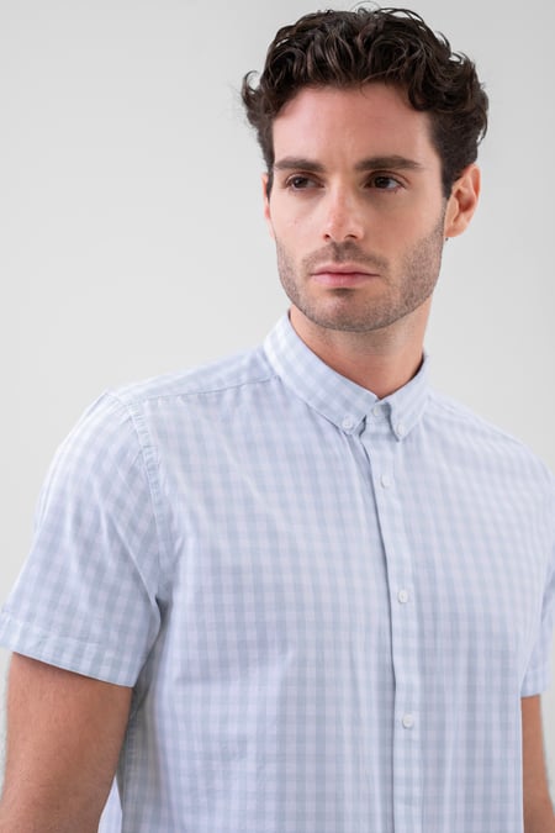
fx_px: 1965
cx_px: 278
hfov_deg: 16.1
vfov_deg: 23.9
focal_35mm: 85
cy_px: 416
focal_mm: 85
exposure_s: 1/200
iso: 200
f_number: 5
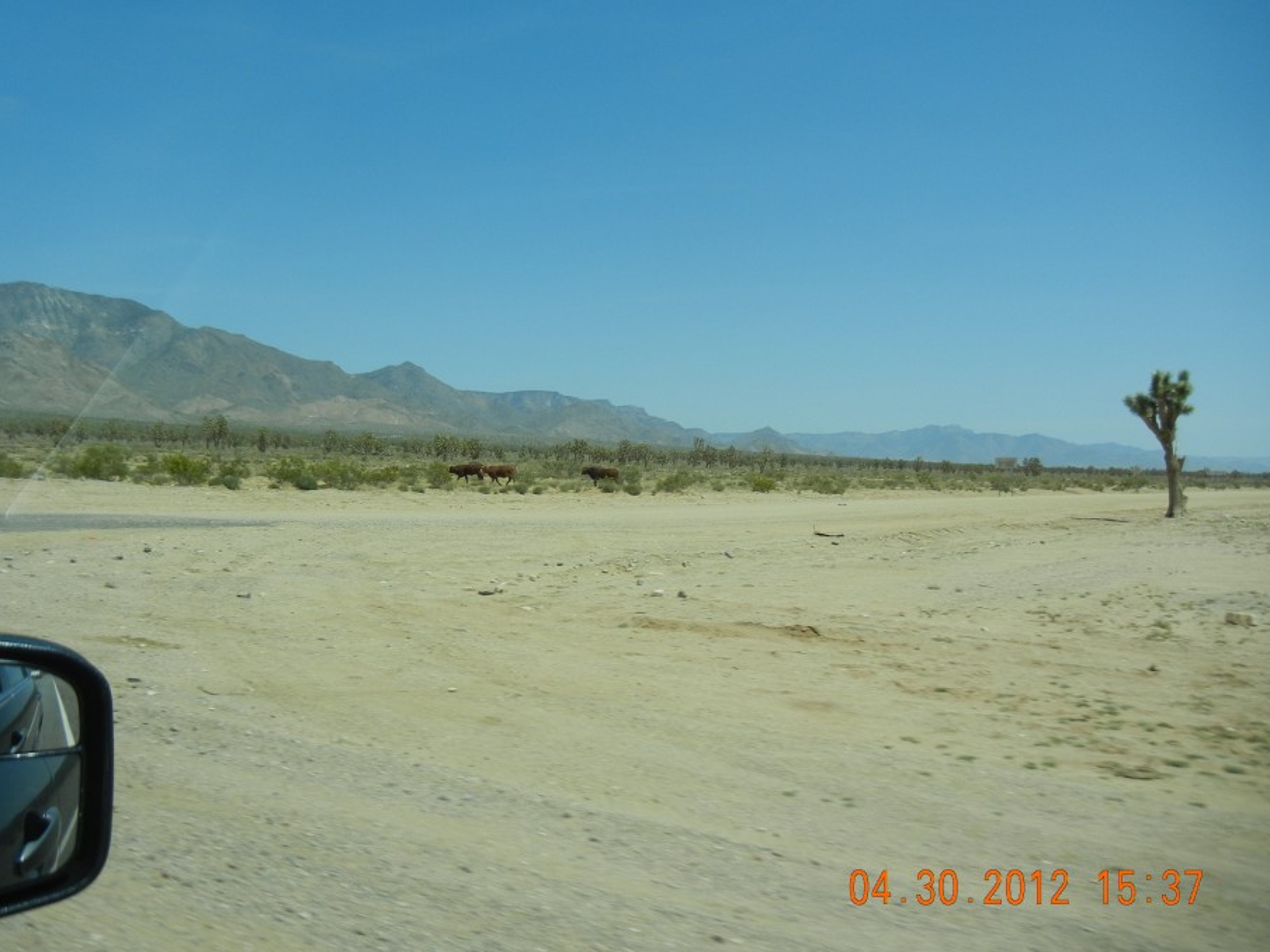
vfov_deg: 41.8
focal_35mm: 34
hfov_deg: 53.9
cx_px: 572
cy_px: 461
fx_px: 1247
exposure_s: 1/500
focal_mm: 5.4
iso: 160
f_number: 7
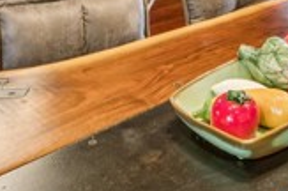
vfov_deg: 17.5
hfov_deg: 31.2
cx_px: 216
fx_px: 506
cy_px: -149
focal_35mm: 63
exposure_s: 2.5
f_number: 13
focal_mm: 16.1
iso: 100
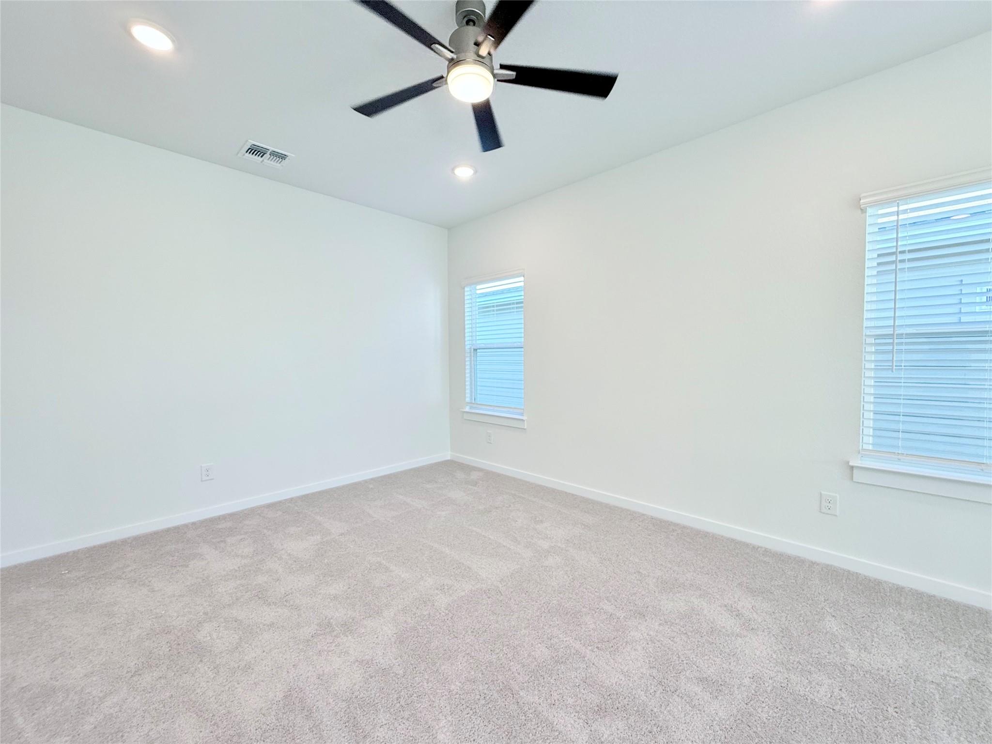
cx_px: 496
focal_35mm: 14
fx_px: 401
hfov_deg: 102.1
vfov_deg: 85.7
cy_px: 372
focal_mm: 2.22
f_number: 2.2
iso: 100
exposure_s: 1/120
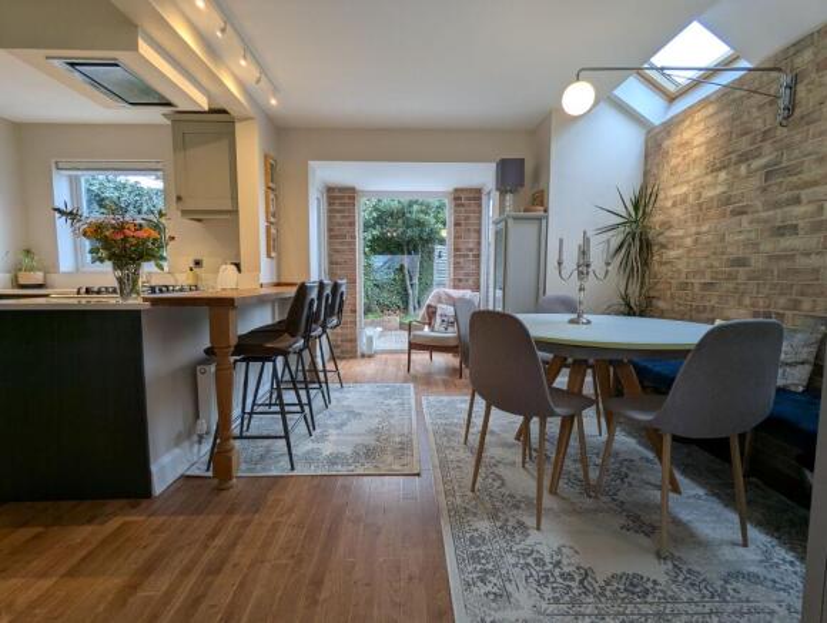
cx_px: 414
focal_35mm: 16
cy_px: 312
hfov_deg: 94.4
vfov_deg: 78.3
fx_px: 383
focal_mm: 2.35
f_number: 2.2
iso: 51
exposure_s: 1/50
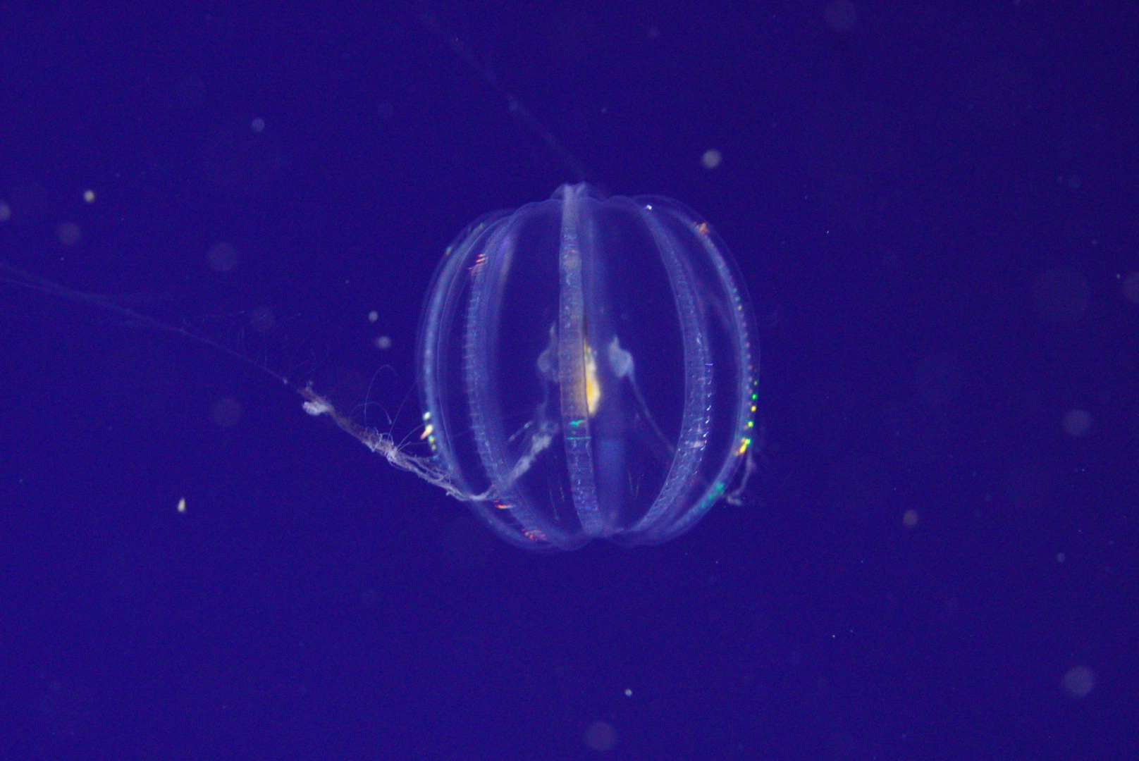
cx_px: 570
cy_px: 380
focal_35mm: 135
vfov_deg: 10.2
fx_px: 4274
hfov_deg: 15.2
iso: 6400
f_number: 5.6
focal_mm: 90
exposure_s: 1/160
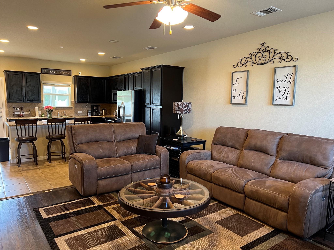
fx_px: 251
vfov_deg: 53.1
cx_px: 167
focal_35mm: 26
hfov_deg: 67.3
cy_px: 125
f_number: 1.5
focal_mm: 5.7
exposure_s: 1/60
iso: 200
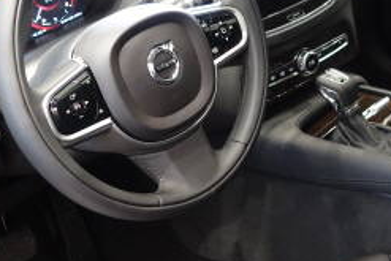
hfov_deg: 25.8
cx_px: 266
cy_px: 39
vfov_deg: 17.3
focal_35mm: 78
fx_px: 848
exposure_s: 1/30
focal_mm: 12.81
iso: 800
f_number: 2.8
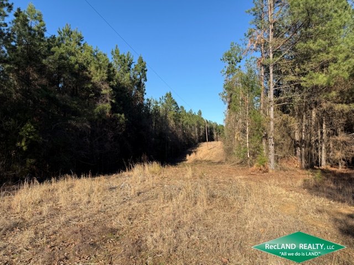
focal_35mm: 24
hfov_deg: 71.6
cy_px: 132
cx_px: 177
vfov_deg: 56.8
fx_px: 245
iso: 80
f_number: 1.78
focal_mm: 6.76
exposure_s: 1/2703
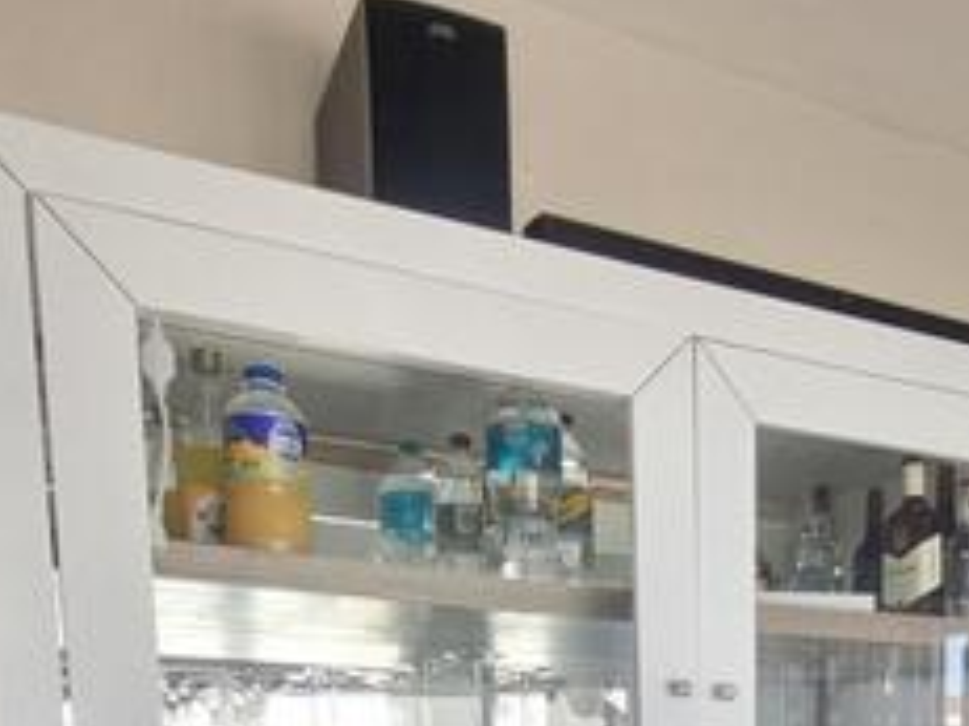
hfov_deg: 40.5
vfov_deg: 25.9
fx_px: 1259
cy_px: 1016
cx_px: 768
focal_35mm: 45
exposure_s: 1/50
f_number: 2.2
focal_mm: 2.2
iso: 125
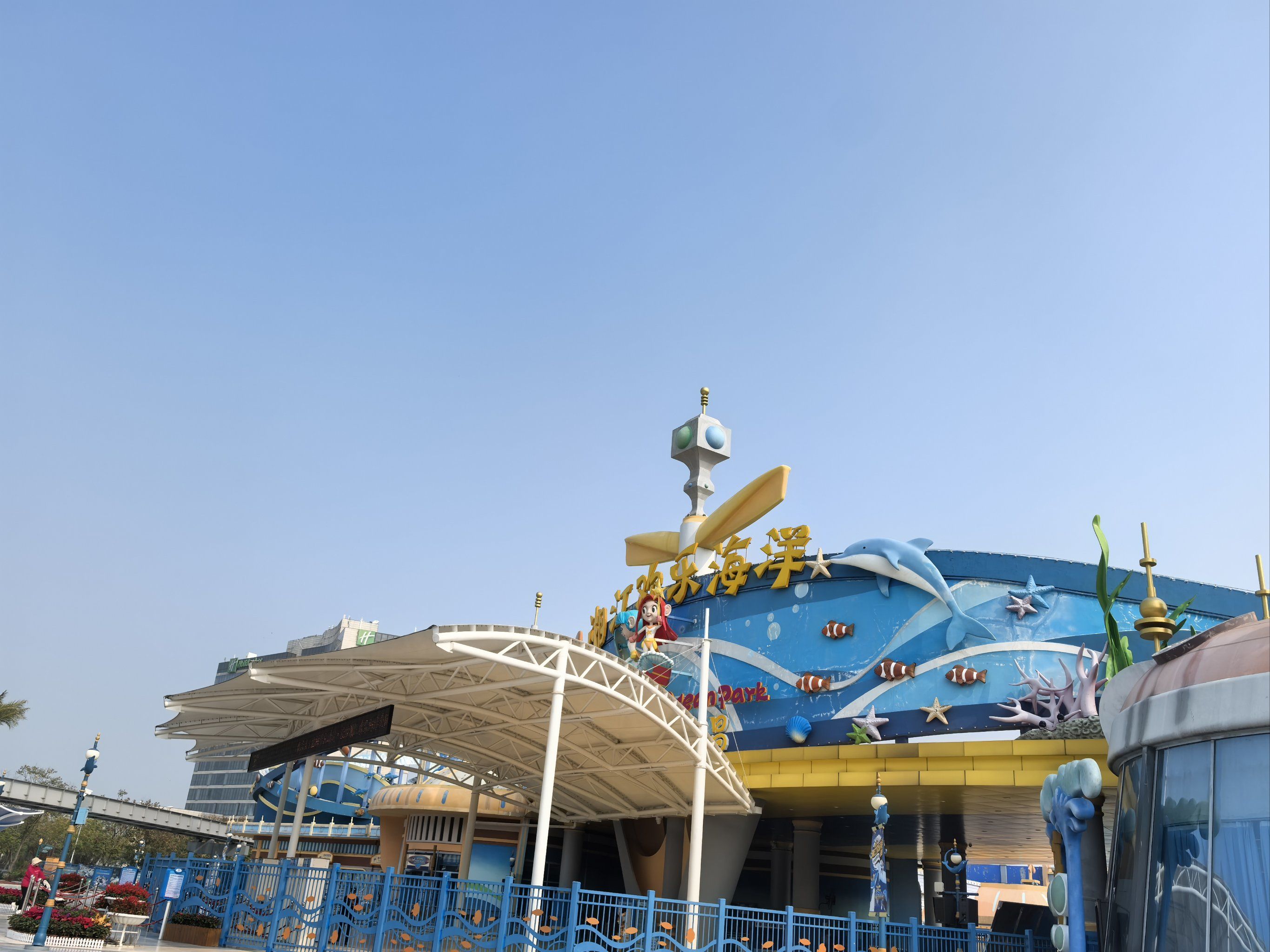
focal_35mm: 27
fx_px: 991
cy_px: 476
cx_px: 635
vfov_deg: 51.4
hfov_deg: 65.3
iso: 50
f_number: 2
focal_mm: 6.98
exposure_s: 1/2000
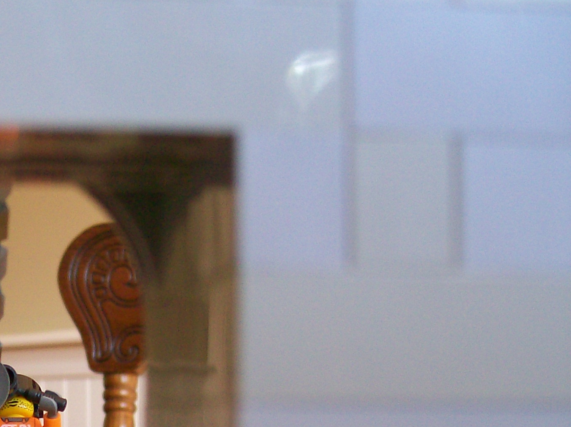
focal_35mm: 76
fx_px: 1253
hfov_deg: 24.3
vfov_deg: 18.9
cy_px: 411
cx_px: -22
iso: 107
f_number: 2.7
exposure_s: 1/32
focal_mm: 6
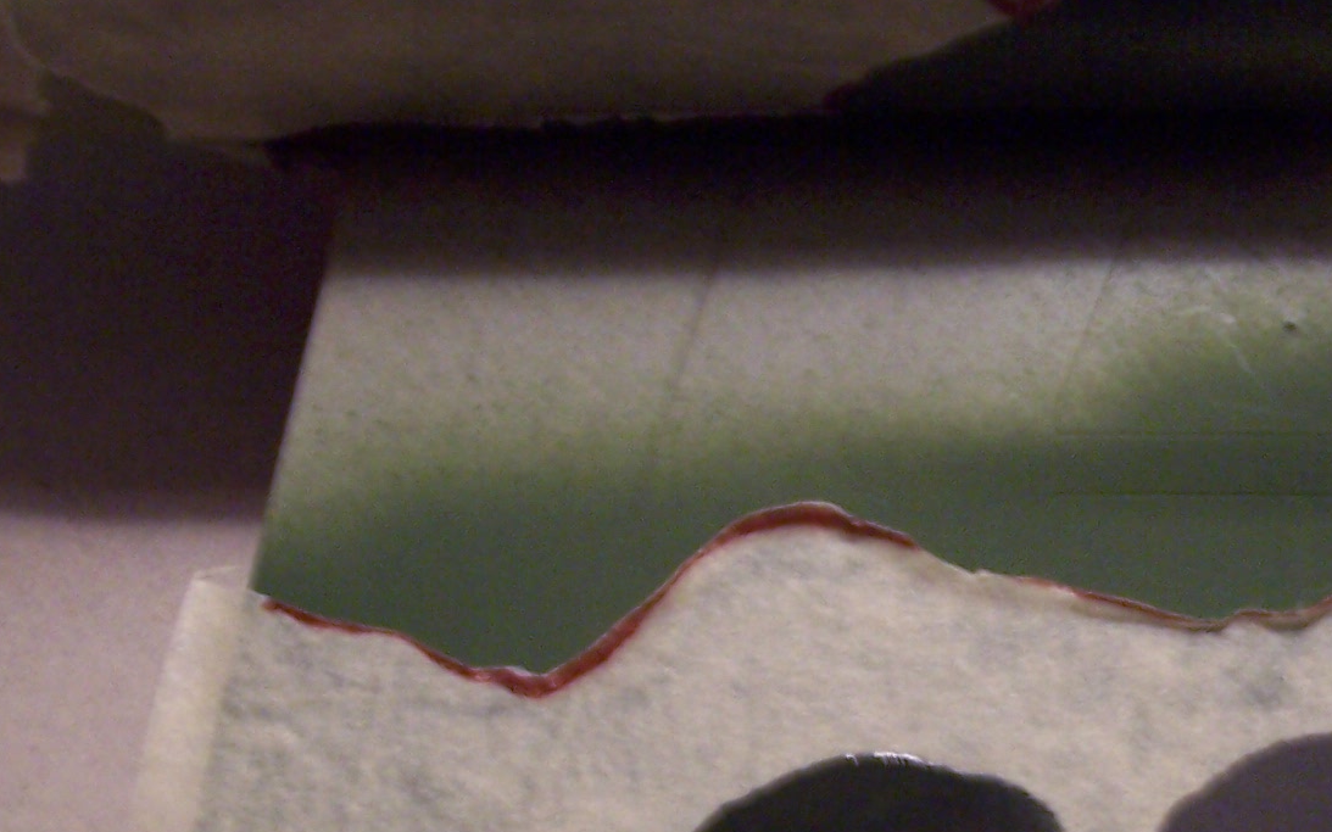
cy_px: 899
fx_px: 2759
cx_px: 1083
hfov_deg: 26.6
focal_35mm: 76
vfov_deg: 16.7
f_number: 2.7
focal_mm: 5.6
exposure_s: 1/8
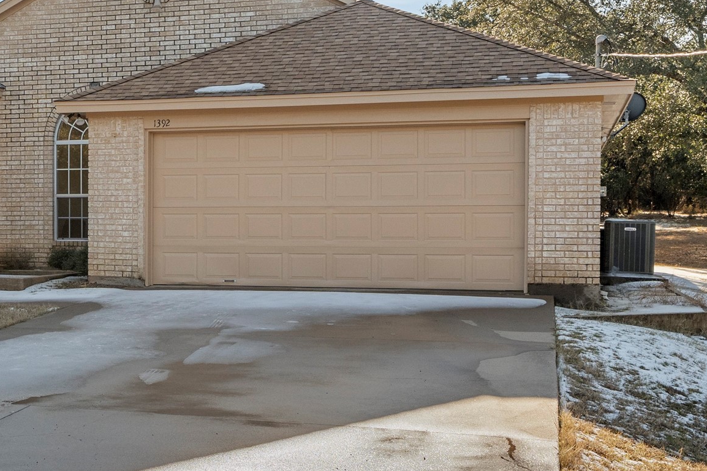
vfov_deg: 21.2
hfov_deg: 30.1
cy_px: 230
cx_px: 75
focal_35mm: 64
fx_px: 1257
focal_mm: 23
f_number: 9
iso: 320
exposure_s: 1/60
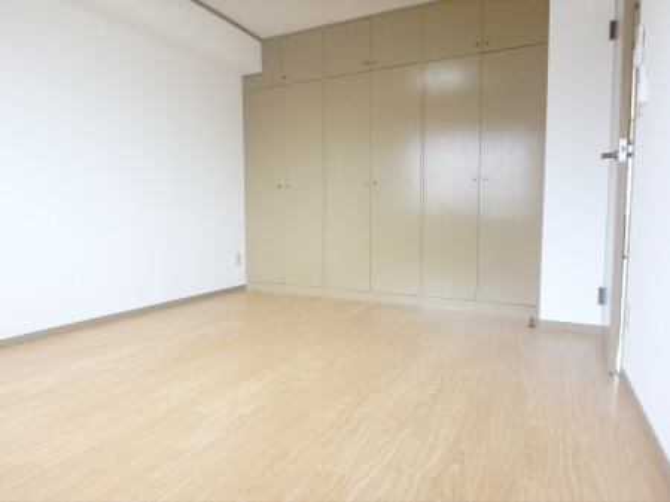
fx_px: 406
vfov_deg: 63.4
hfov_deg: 79.0
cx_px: 335
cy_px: 251
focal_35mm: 21
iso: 800
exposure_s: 1/100
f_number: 3.5
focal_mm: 3.7
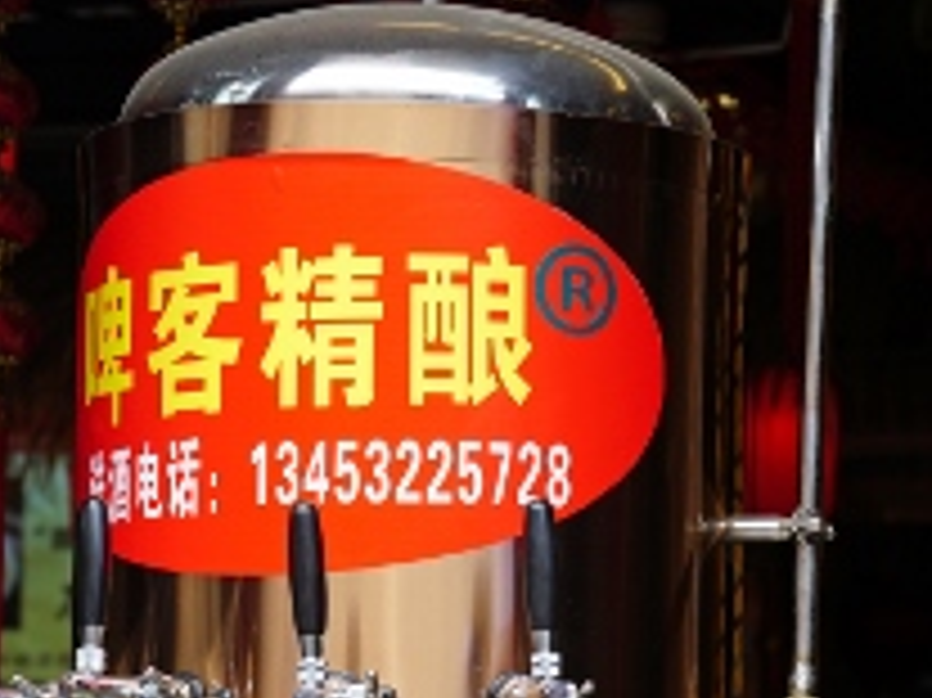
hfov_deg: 9.5
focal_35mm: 209
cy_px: 608
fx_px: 5622
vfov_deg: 7.1
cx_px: 416
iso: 125
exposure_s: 1/125
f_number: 5.6
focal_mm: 75
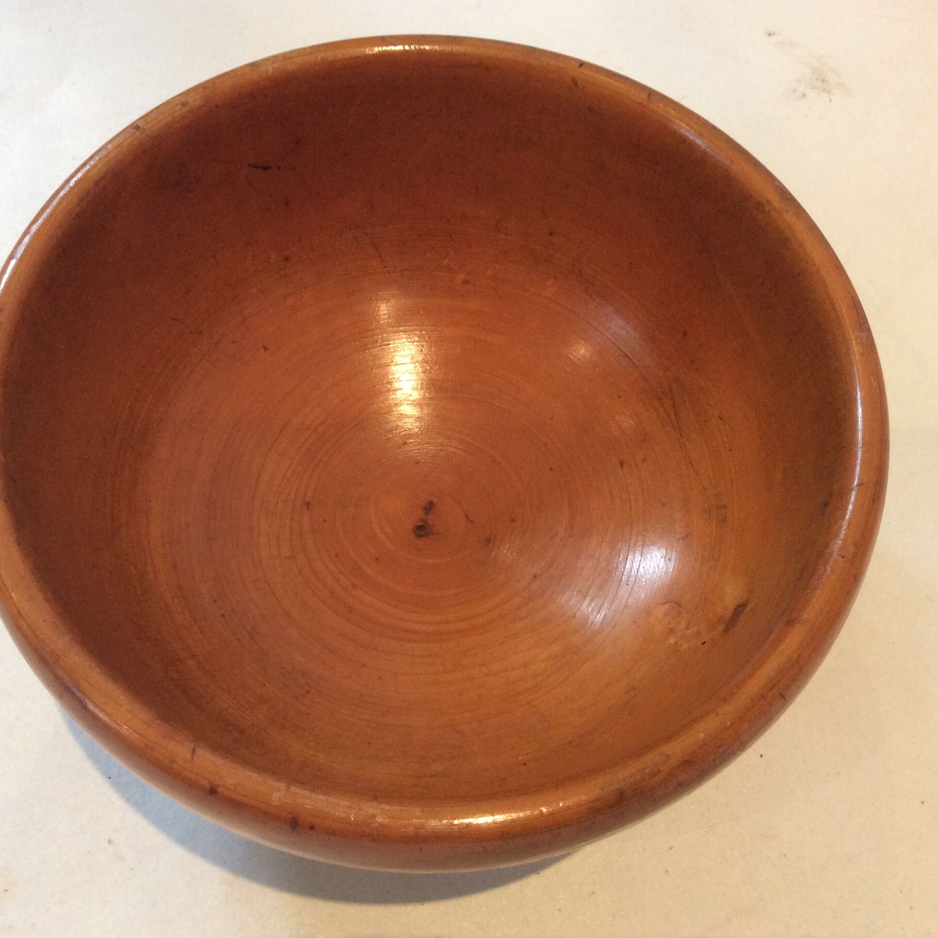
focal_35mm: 38
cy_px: 469
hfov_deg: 43.8
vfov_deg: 43.9
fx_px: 1165
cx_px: 424
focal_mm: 3.3
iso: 160
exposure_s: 1/25
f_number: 2.4
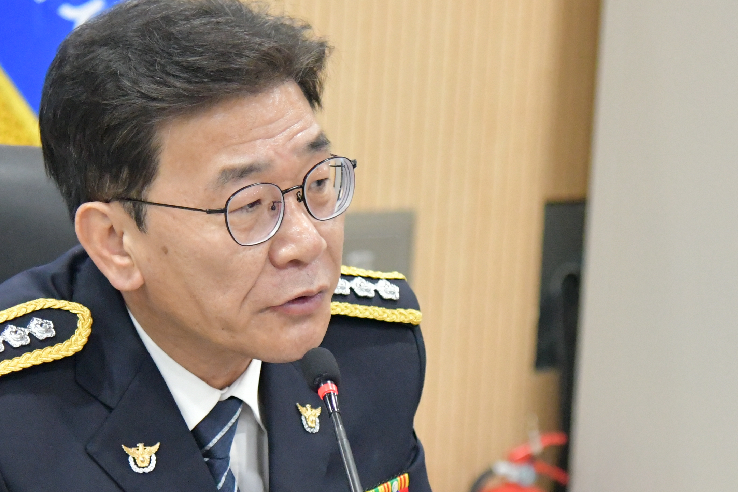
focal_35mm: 189
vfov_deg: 7.3
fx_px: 3875
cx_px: 241
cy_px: 373
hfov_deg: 10.9
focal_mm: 66
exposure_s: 1/250
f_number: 4
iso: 6400
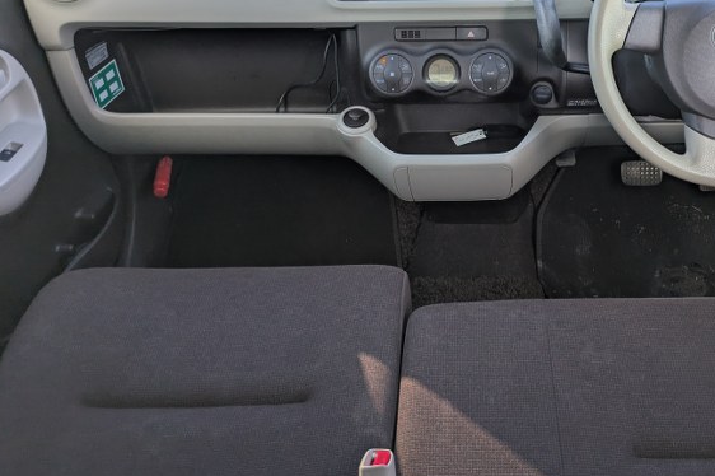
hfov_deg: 50.6
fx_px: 734
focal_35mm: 37
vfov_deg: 35.1
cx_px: 498
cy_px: 117
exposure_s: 1/515
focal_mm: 5.43
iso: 34
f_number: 1.89
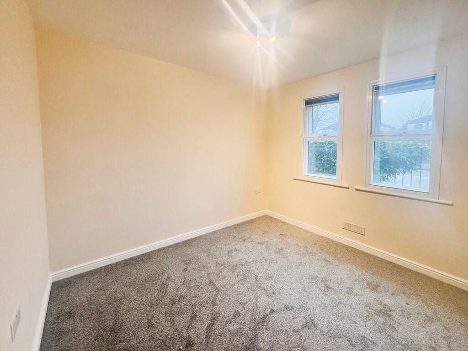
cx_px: 234
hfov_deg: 102.0
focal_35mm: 14
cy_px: 176
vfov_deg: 85.7
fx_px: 189
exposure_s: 1/100
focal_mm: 2.22
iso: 320
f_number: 2.2
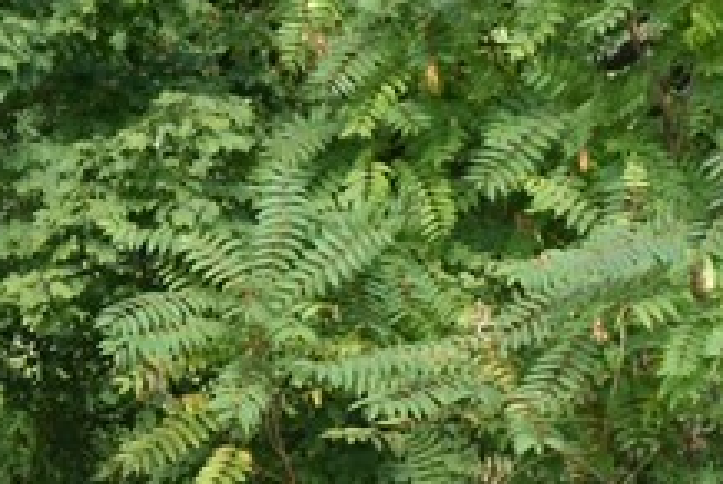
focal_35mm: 179
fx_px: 3600
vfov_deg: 7.7
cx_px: -345
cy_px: 322
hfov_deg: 11.1
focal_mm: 24
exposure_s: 1/250
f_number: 5.6
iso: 320
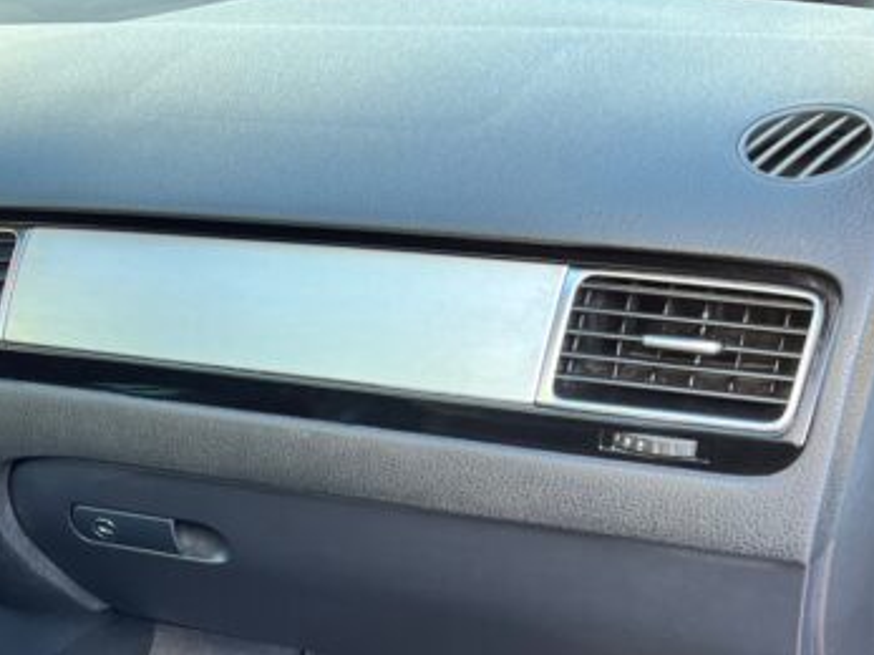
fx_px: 1514
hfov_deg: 30.2
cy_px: 728
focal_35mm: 60
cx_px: 18
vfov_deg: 22.9
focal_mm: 5.7
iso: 125
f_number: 1.5
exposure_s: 1/100
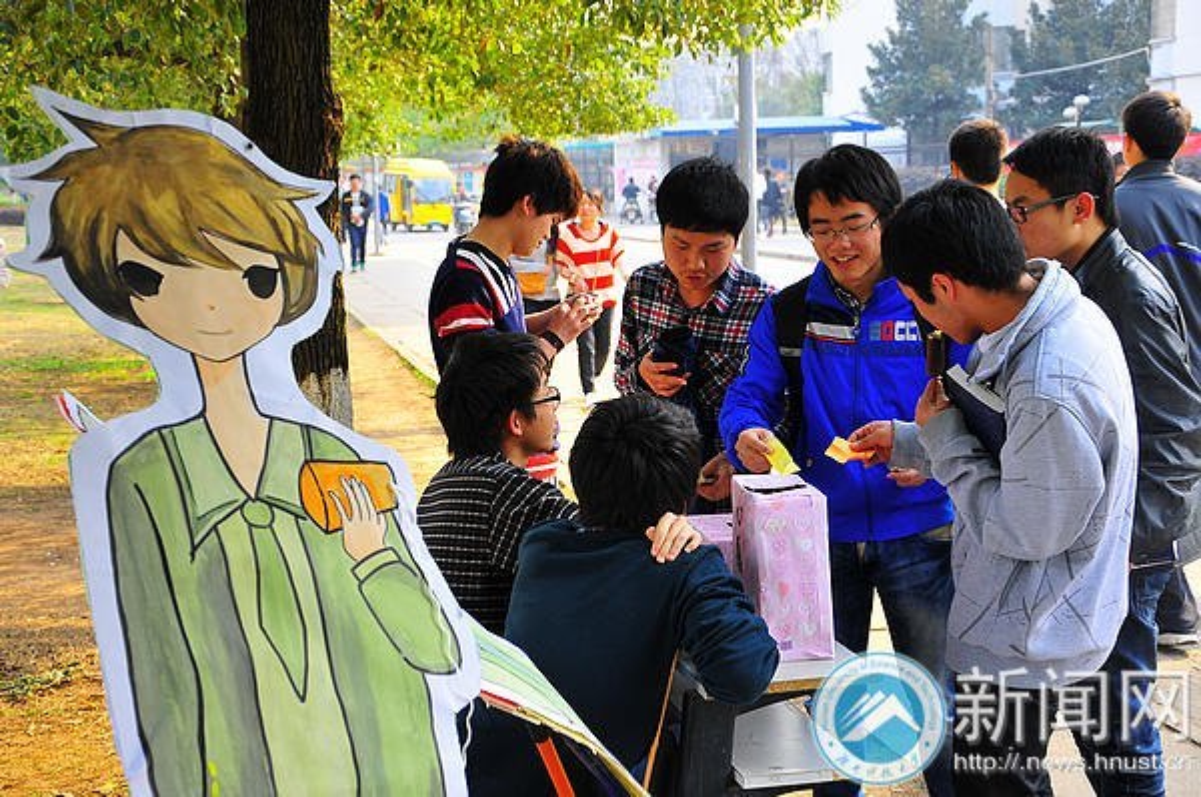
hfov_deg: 33.4
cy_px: 398
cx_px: 600
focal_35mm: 60
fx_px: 1998
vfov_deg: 22.5
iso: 200
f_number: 4.5
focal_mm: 40
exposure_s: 1/125
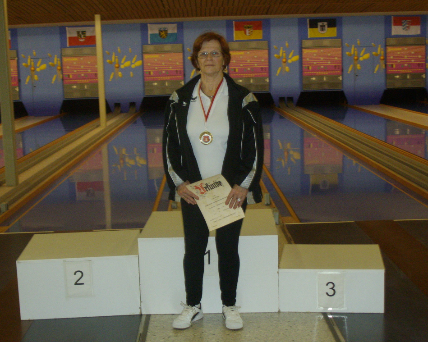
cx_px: 216
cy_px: 170
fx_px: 747
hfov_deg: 32.0
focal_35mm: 59
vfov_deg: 25.8
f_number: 3.4
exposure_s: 1/60
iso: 263
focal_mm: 9.2
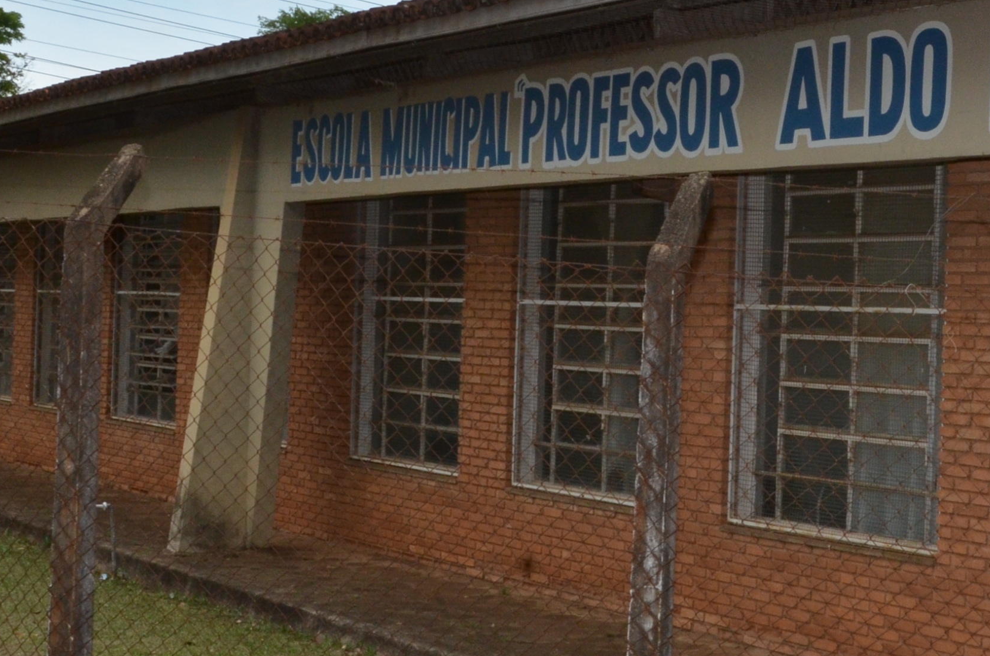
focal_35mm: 80
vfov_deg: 17.0
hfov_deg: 25.1
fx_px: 2196
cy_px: 288
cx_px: 760
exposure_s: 1/250
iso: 800
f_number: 16
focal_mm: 24
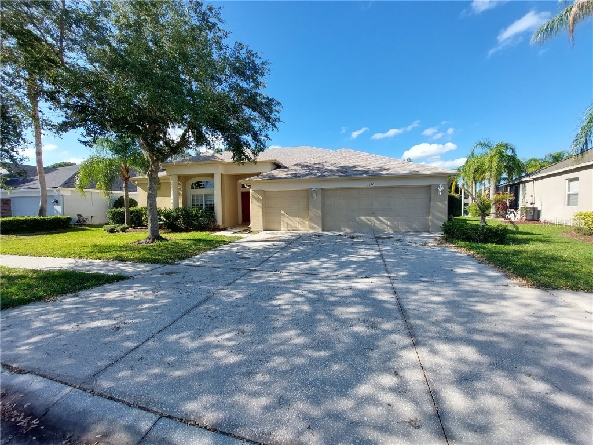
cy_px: 222
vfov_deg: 89.9
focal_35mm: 13
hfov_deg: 106.2
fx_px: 223
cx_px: 296
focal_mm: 1.74
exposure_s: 1/893
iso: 50
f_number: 2.2
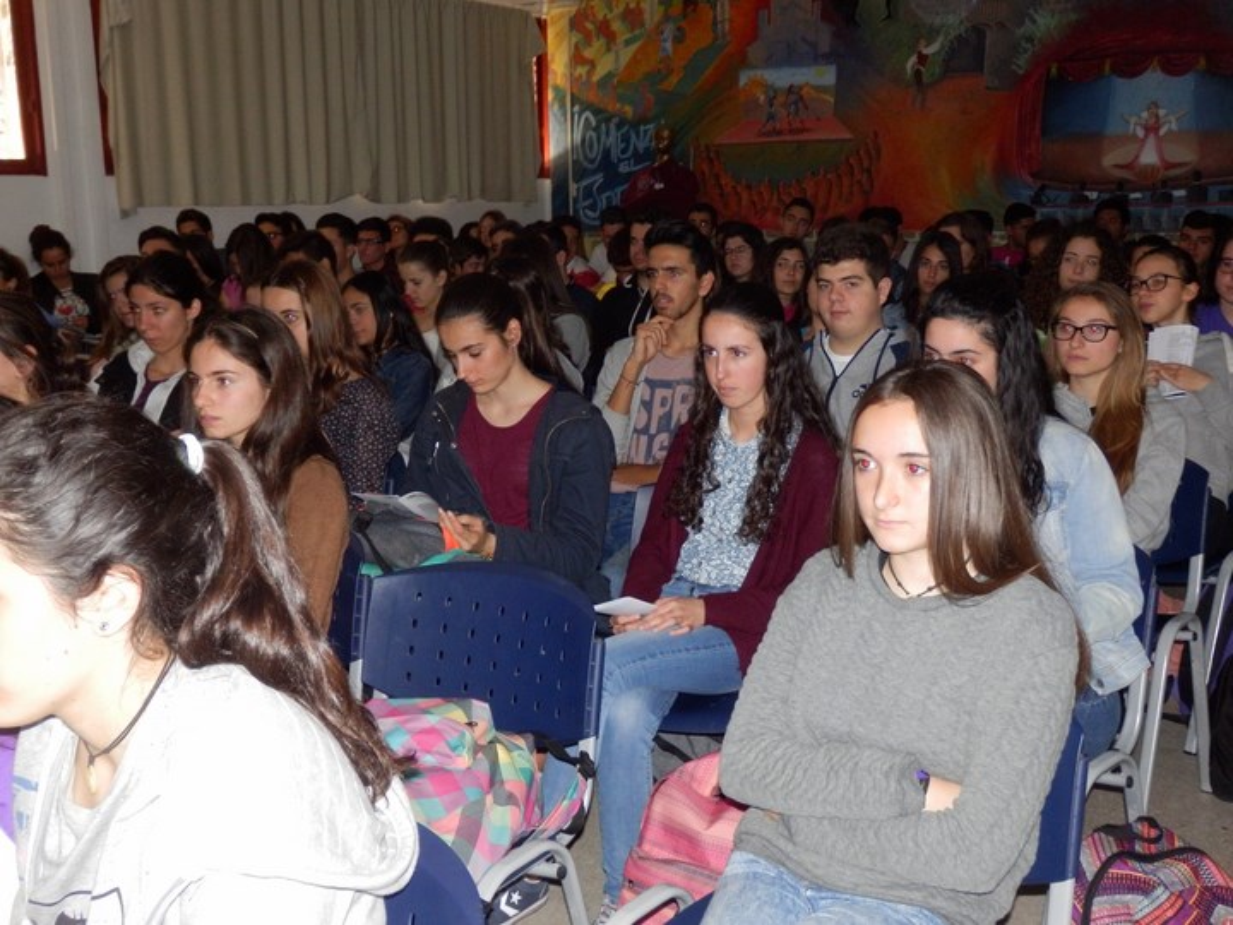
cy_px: 462
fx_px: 1318
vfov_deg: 38.7
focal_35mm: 37
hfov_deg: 50.1
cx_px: 616
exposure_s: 1/40
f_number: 3.6
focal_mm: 6.6
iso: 400
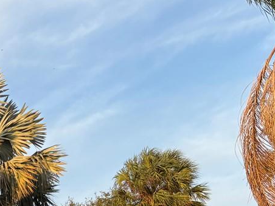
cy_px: 306
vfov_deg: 14.9
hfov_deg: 17.9
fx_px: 731
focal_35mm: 92
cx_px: -187
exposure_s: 1/701
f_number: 1.6
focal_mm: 5.96
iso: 50
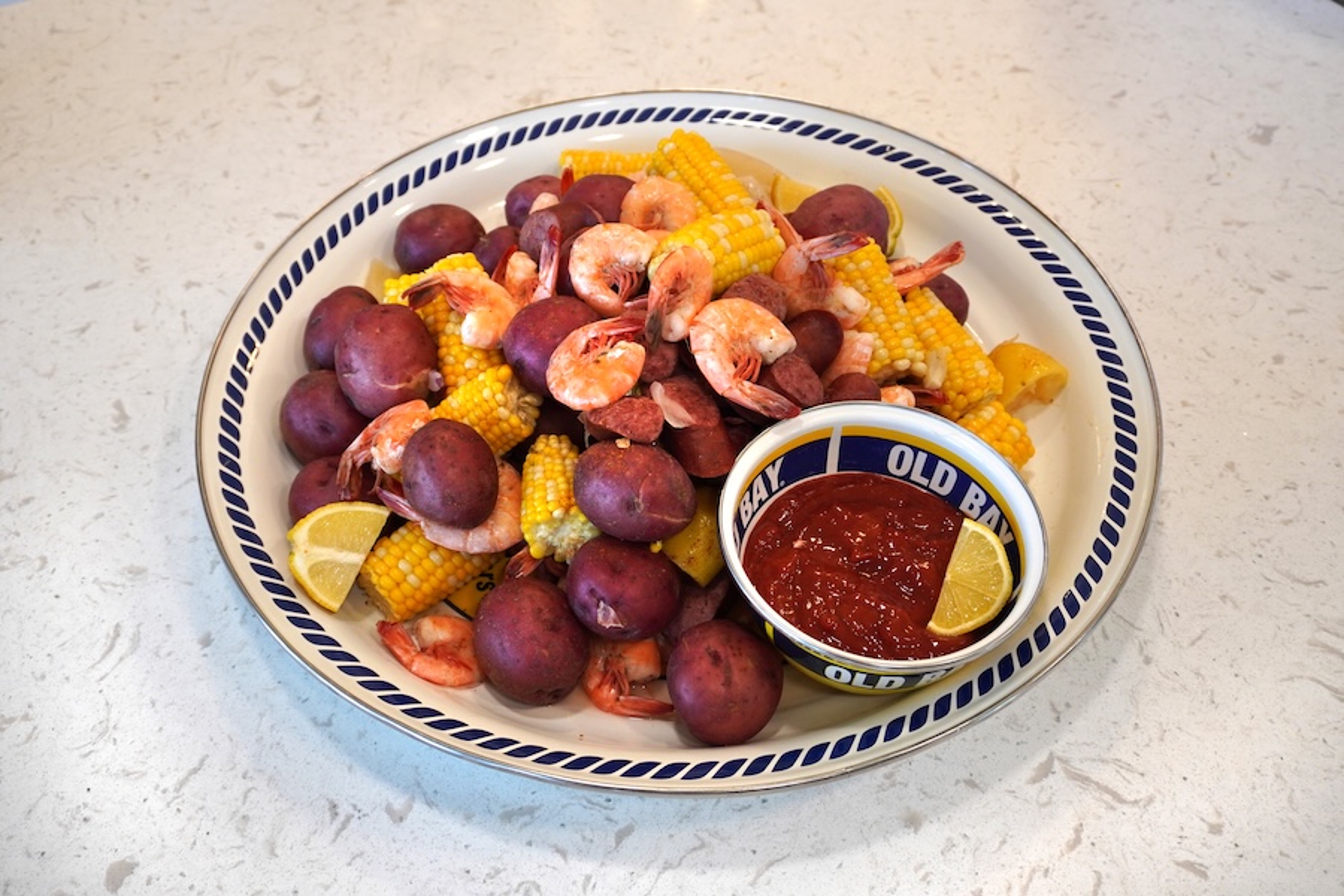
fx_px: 1232
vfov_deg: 40.0
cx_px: 672
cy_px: 448
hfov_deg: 57.2
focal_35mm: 33
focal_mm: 22
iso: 400
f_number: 4
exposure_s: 1/160
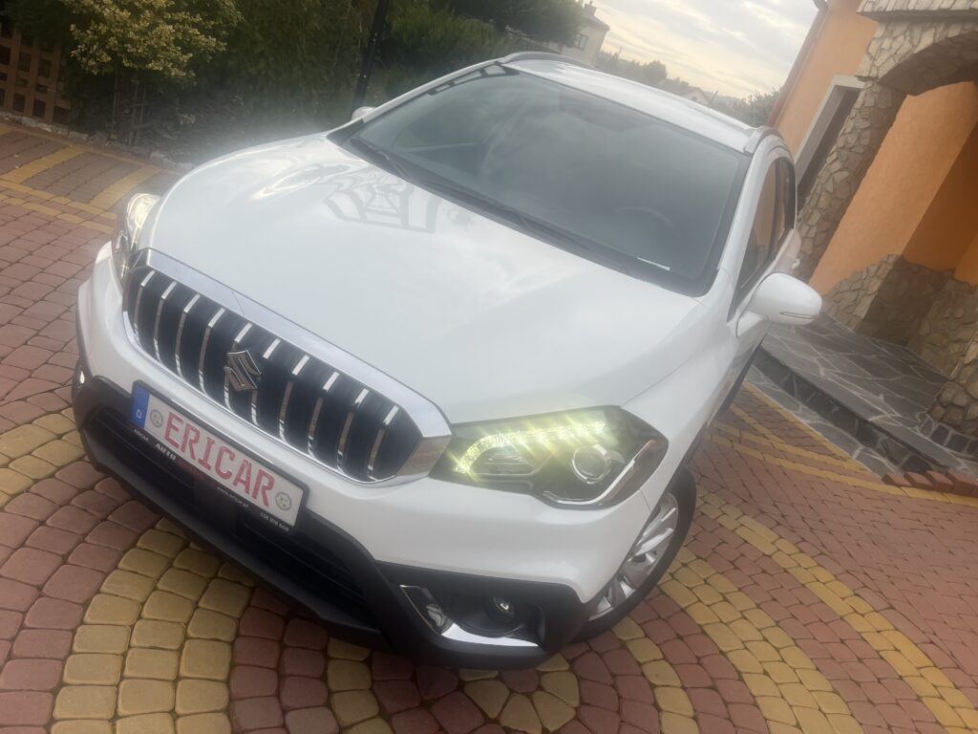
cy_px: 367
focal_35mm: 26
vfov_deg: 53.1
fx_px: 735
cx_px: 489
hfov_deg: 67.3
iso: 50
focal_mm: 5.7
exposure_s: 1/840
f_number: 1.5
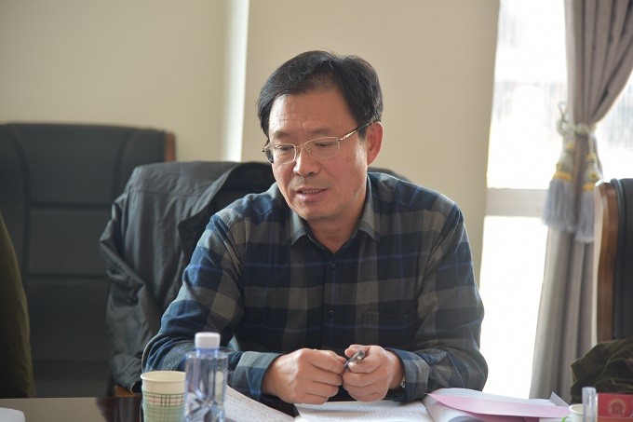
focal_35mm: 110
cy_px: 211
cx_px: 316
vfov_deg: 12.4
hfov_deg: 18.6
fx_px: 1934
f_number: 4
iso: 400
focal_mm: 110
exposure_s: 1/60
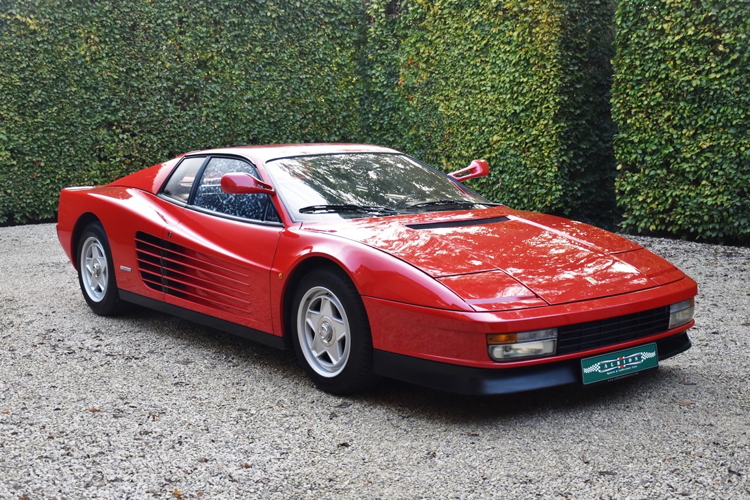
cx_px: 375
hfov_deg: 43.6
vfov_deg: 29.9
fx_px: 937
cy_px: 250
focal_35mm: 45
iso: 640
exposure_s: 1/250
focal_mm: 30
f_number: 4
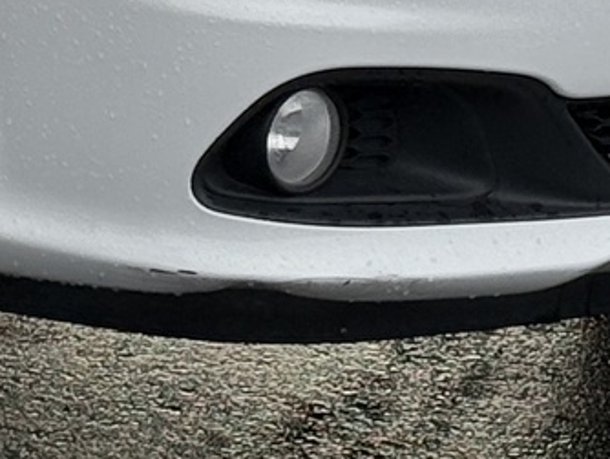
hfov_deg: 6.7
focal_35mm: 294
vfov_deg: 5.0
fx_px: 5185
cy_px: -390
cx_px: -268
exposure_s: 1/1013
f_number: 1.78
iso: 64
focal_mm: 6.76
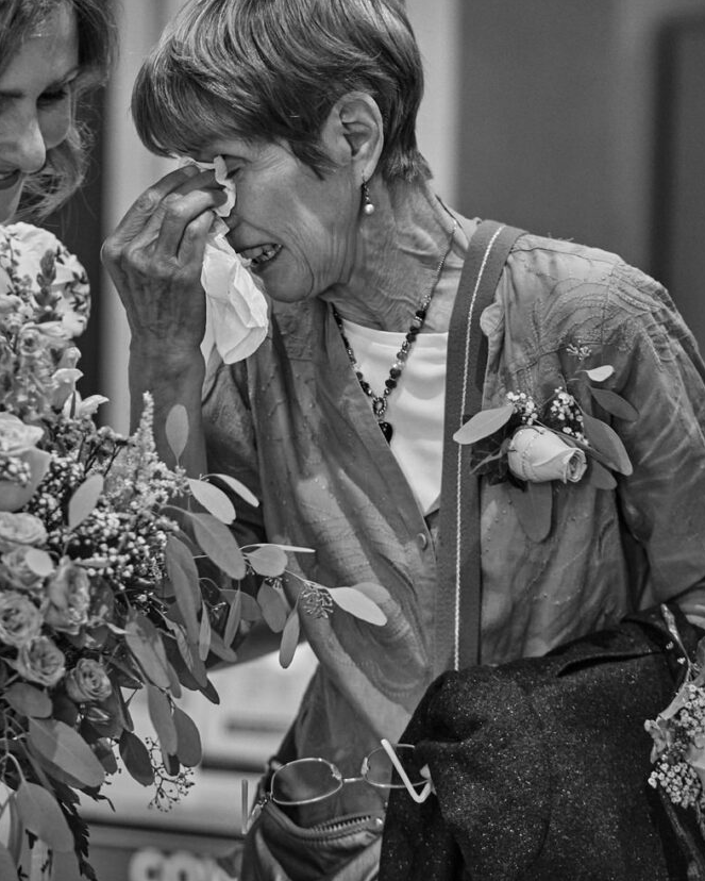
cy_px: 342
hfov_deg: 9.9
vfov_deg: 12.4
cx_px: 161
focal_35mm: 156
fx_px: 4066
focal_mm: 85
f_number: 2.8
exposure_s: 1/125
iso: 640
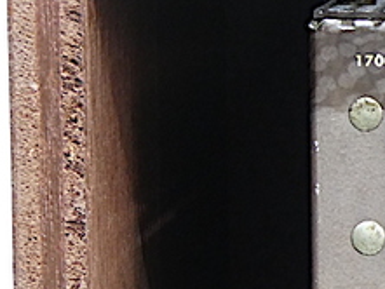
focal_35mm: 391
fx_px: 4351
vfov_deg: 3.8
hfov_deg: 5.0
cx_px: 737
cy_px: 427
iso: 200
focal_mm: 16.1
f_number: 4.9
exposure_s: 1/4
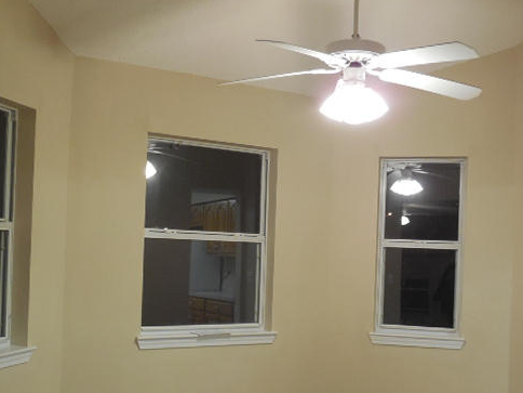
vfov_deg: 32.0
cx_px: 300
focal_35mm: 45
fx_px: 680
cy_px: 245
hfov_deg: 42.0
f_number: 3.4
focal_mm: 6.1
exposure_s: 1/25
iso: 400
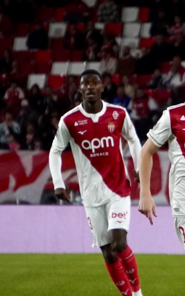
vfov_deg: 2.7
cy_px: 192
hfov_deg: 1.7
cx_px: 262
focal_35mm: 778
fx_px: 6275
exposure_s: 1/400
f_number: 6.3
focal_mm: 210
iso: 1600
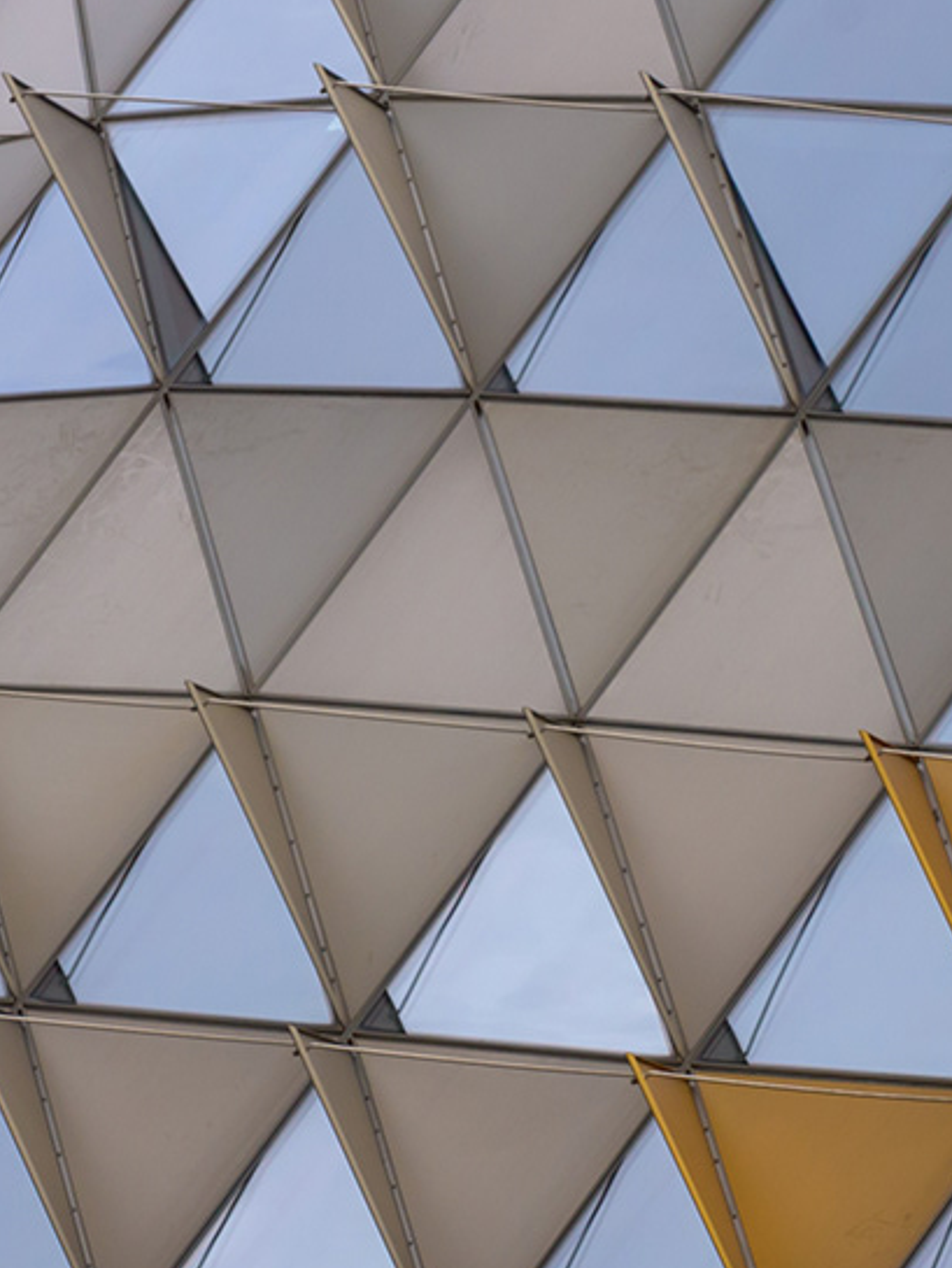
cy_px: 1043
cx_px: 1110
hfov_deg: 2.7
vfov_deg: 3.5
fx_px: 20490
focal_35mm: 559
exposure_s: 1/320
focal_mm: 165
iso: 360
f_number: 8
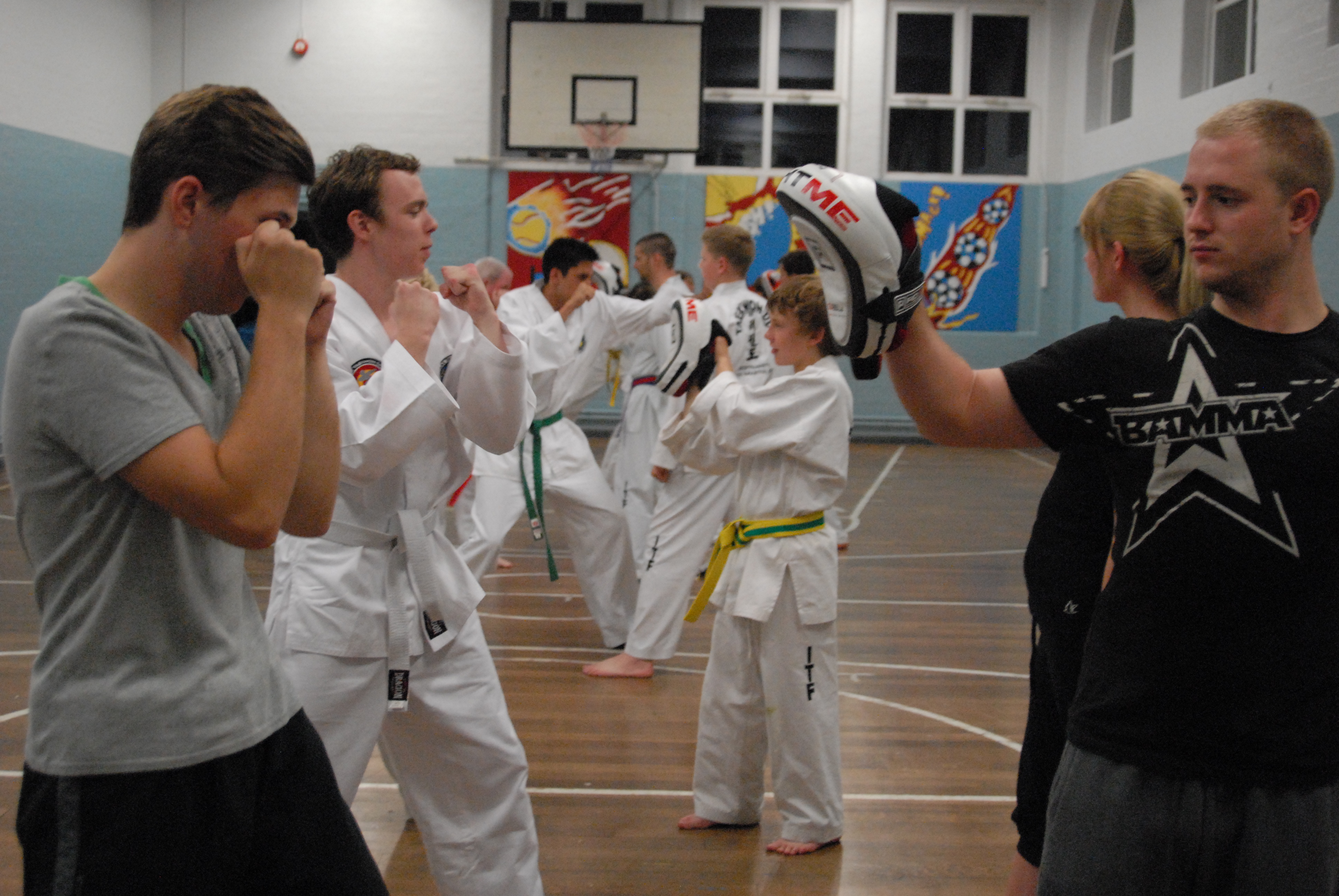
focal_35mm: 42
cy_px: 448
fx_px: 1564
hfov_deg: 46.3
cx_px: 670
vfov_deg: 32.0
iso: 1600
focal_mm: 28
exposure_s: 1/125
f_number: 3.5
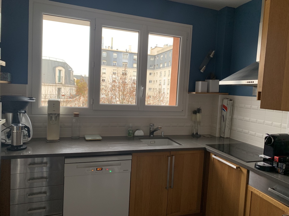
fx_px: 217
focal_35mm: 26
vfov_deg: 53.1
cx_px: 144
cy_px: 108
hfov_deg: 67.3
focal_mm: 4.25
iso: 40
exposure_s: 1/122
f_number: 1.8
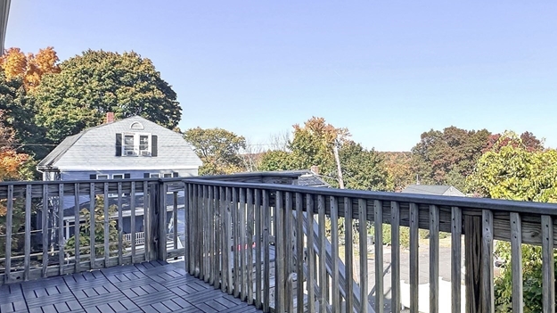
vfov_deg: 45.6
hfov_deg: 71.3
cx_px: 383
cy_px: 191
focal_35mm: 25
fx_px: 369
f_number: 2.2
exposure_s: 1/1742
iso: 50
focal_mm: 2.22
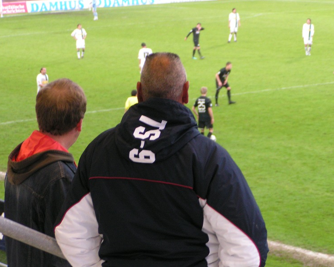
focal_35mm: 143
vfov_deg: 10.8
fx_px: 1413
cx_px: 160
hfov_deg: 13.5
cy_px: 133
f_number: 3.5
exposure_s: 1/30
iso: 200
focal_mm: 20.9
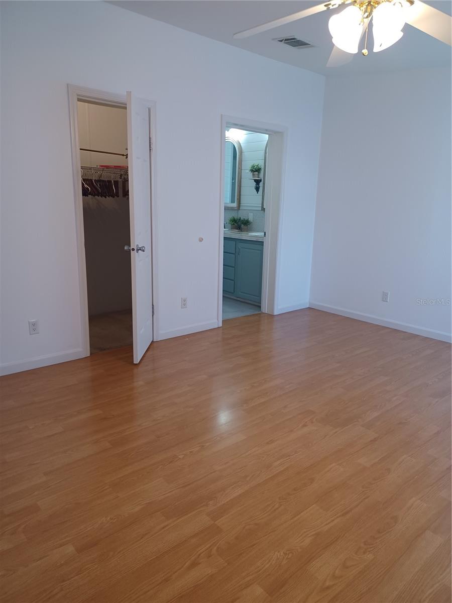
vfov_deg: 69.4
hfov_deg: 54.9
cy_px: 302
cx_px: 226
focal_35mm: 25
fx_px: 435
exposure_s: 1/40
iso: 250
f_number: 1.8
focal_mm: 4.6
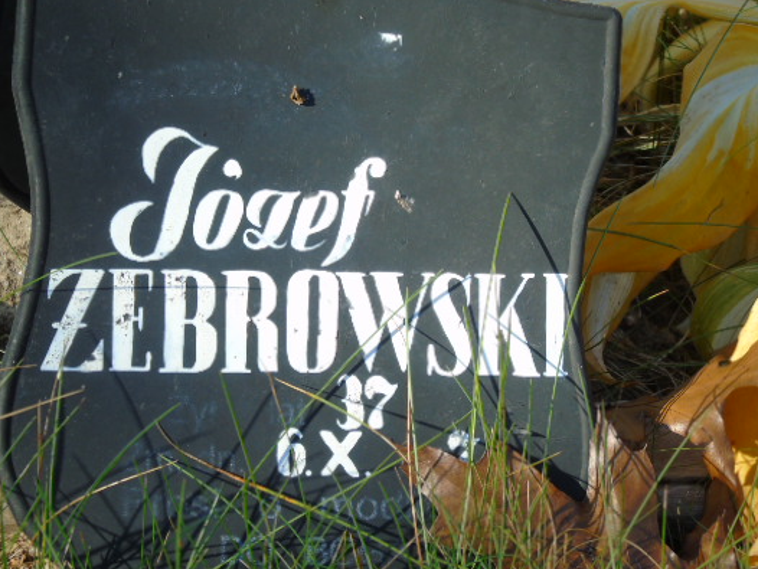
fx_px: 7405
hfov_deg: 5.9
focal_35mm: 338
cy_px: 284
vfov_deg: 4.4
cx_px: 300
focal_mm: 50
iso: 80
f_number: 4.9
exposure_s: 1/125
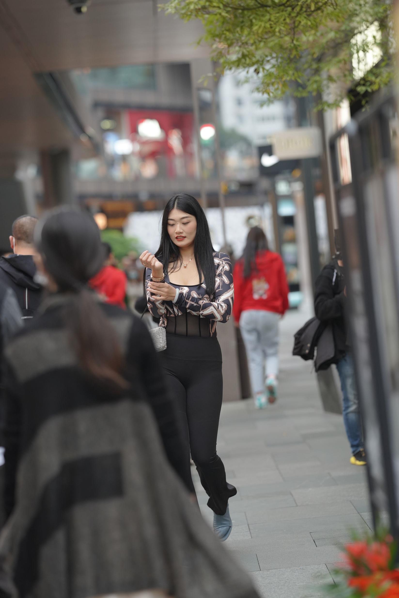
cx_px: 200
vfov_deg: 15.2
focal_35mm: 135
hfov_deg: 10.2
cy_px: 299
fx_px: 2245
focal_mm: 135
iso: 640
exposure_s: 1/400
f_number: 2.5
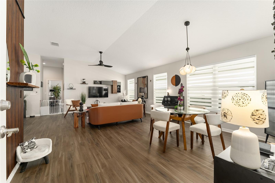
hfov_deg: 101.9
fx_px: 111
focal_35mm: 15
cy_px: 92
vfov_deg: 78.8
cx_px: 138
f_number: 7.1
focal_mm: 14.6
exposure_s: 1/13
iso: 400
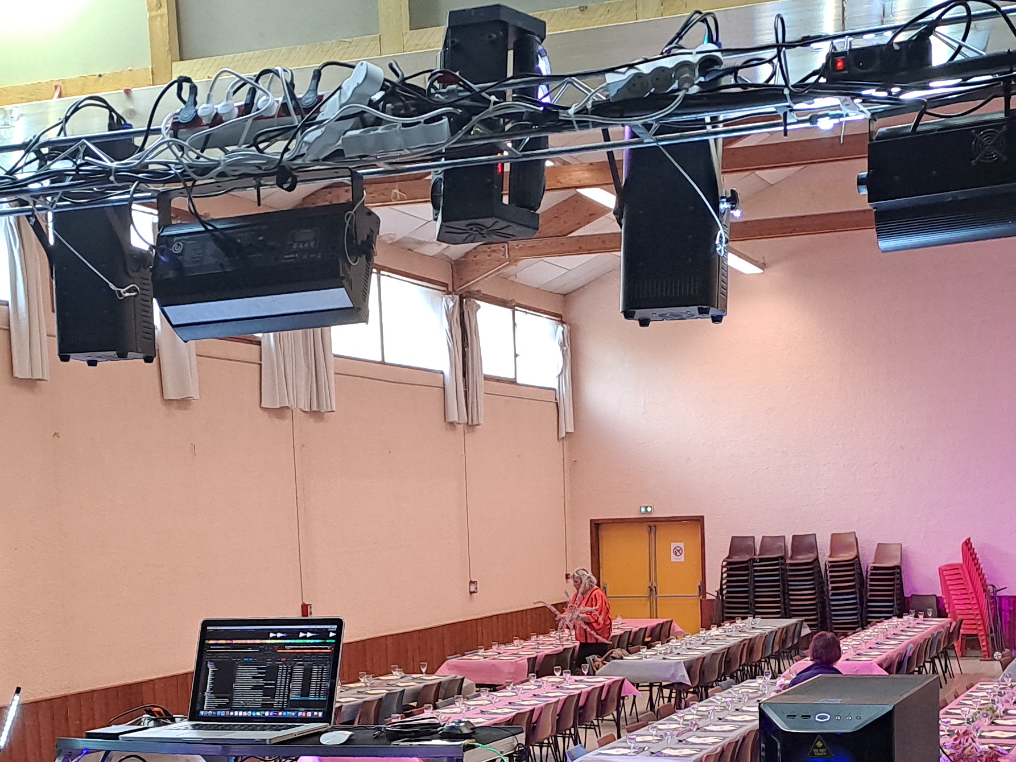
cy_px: 728
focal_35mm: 56
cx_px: 561
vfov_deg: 25.1
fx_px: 1643
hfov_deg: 34.3
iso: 160
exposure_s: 1/50
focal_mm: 4.65
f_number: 1.8
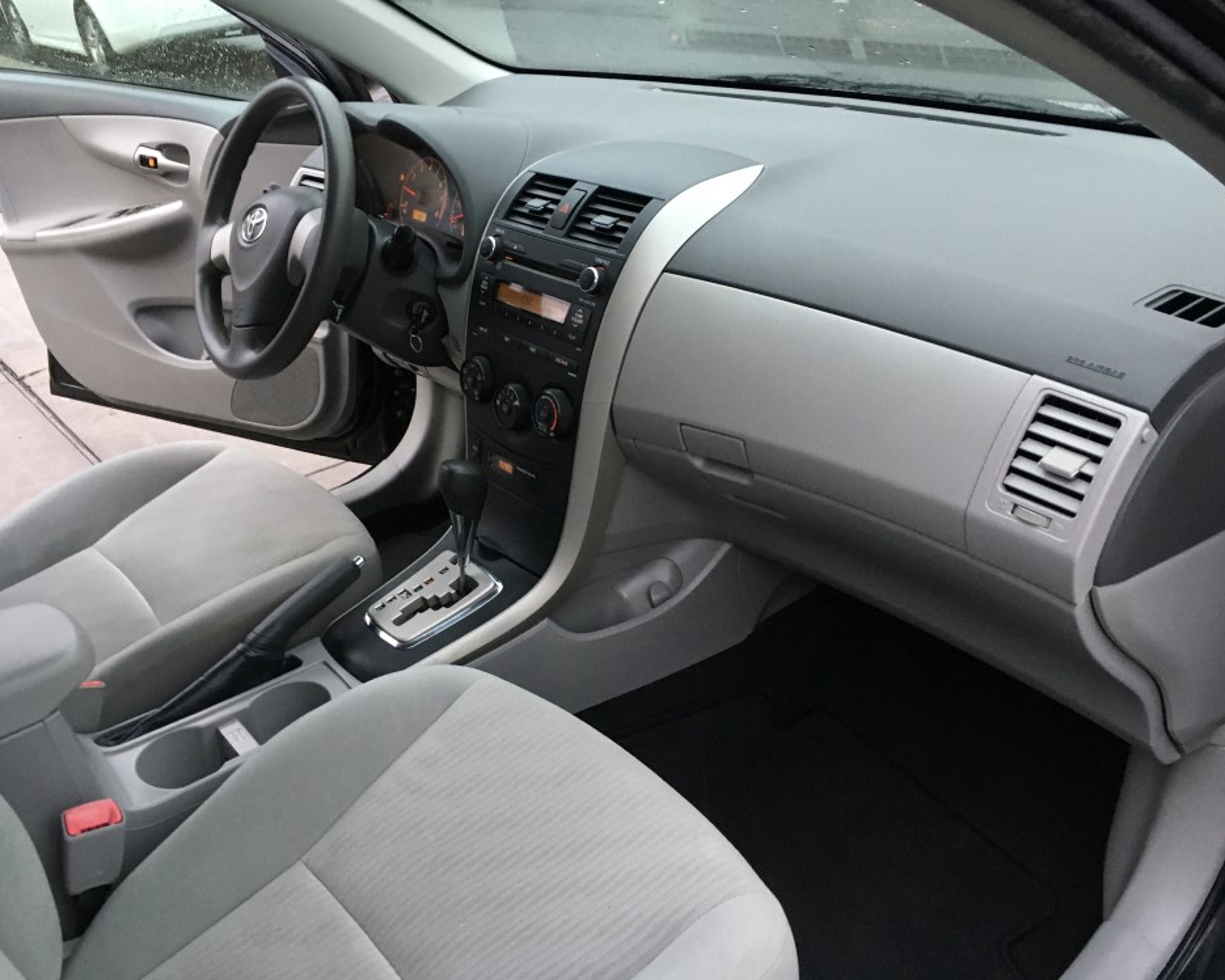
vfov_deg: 47.1
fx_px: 1124
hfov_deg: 57.2
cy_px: 483
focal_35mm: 31
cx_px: 594
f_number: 2.2
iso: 125
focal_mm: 4.15
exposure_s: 1/30
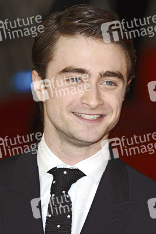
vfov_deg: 8.3
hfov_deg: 5.6
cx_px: 78
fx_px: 1607
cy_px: 117
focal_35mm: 248
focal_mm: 165
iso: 320
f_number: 4.5
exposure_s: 1/200
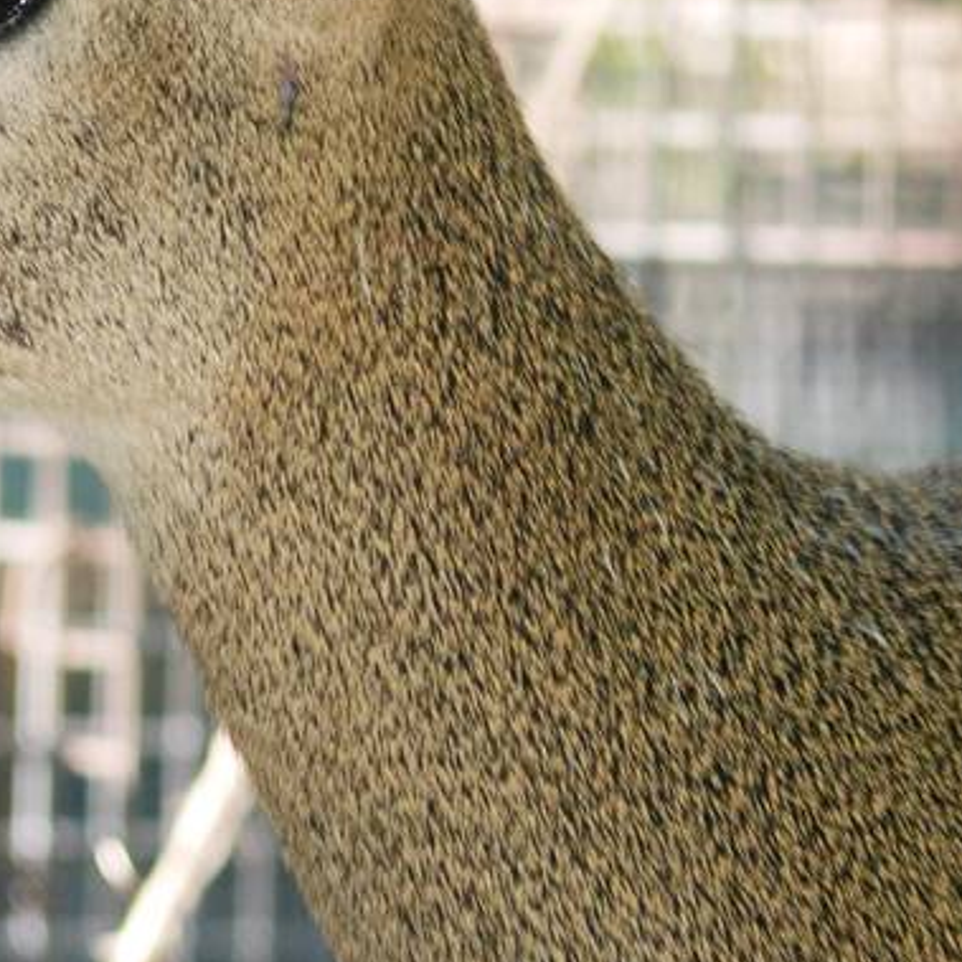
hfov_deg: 3.4
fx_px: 16092
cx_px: 331
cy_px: 934
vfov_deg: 3.4
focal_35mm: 512
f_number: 4.2
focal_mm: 95
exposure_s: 1/60
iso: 400
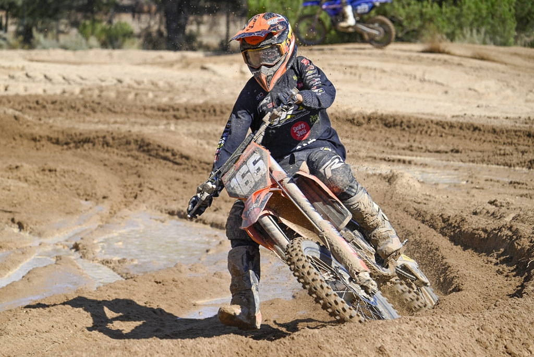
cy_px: 178
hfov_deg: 13.6
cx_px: 267
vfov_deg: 9.1
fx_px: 2241
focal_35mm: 151
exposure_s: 1/1250
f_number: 6
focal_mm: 151
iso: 280
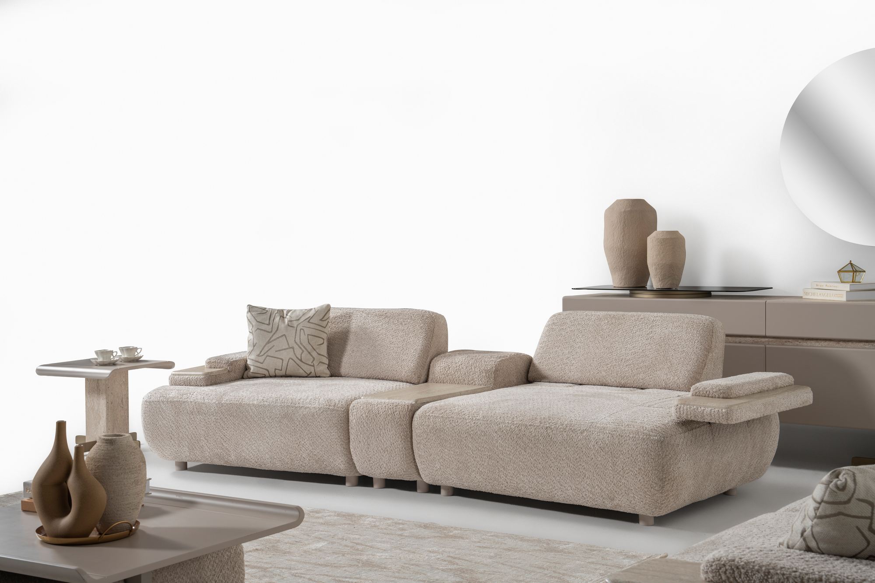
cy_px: 292
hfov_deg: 35.6
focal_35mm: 56
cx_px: 438
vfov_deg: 24.2
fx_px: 1361
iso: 100
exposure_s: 1/100
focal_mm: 56
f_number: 13
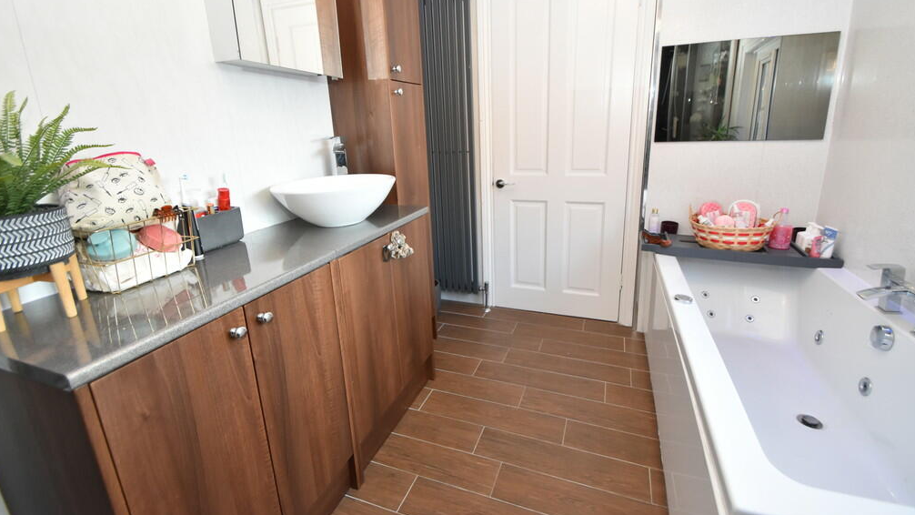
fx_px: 388
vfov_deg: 66.7
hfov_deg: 99.4
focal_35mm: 16
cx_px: 456
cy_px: 219
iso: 800
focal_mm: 10
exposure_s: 1/100
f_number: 5
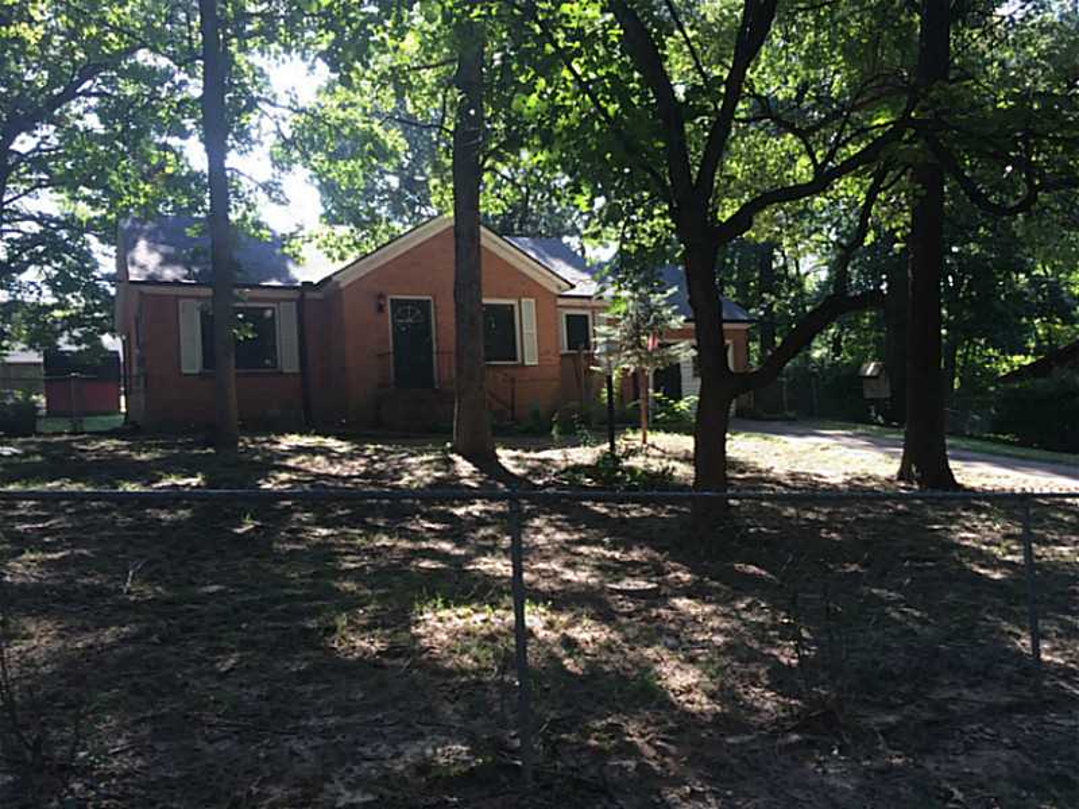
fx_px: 904
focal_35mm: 29
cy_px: 404
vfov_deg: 48.2
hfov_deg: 61.7
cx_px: 540
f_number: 2.2
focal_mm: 4.15
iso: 32
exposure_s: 1/126
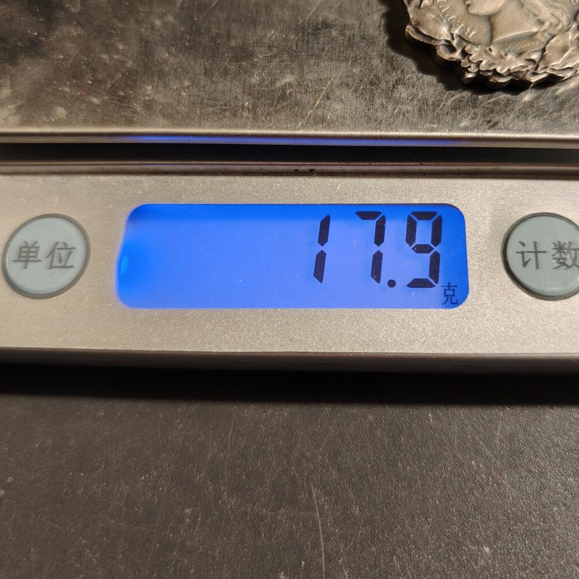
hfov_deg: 45.8
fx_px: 681
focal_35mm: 36
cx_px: 345
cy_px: 227
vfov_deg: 45.8
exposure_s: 1/172
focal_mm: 6.06
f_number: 1.6
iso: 250
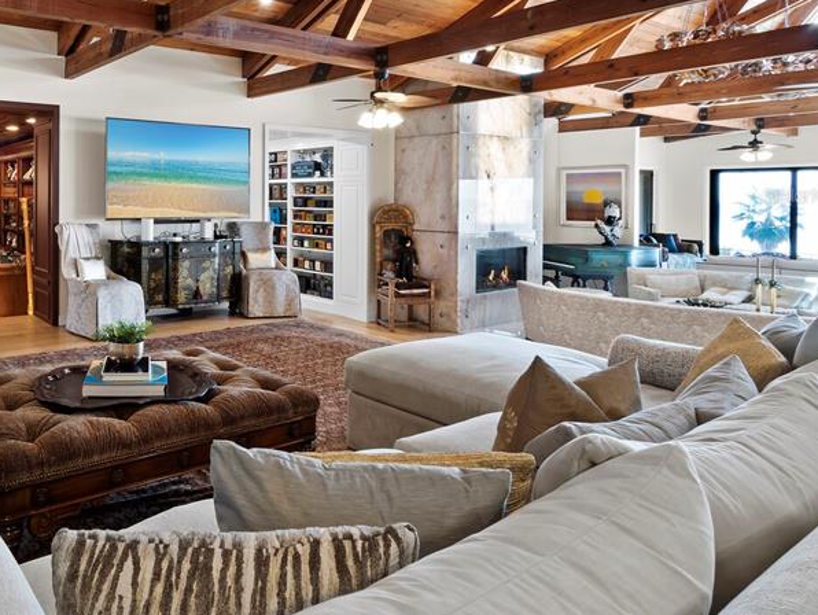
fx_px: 568
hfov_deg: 64.2
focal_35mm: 24
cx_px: 145
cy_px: 195
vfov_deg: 55.4
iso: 200
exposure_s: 1.3
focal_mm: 7
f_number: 11
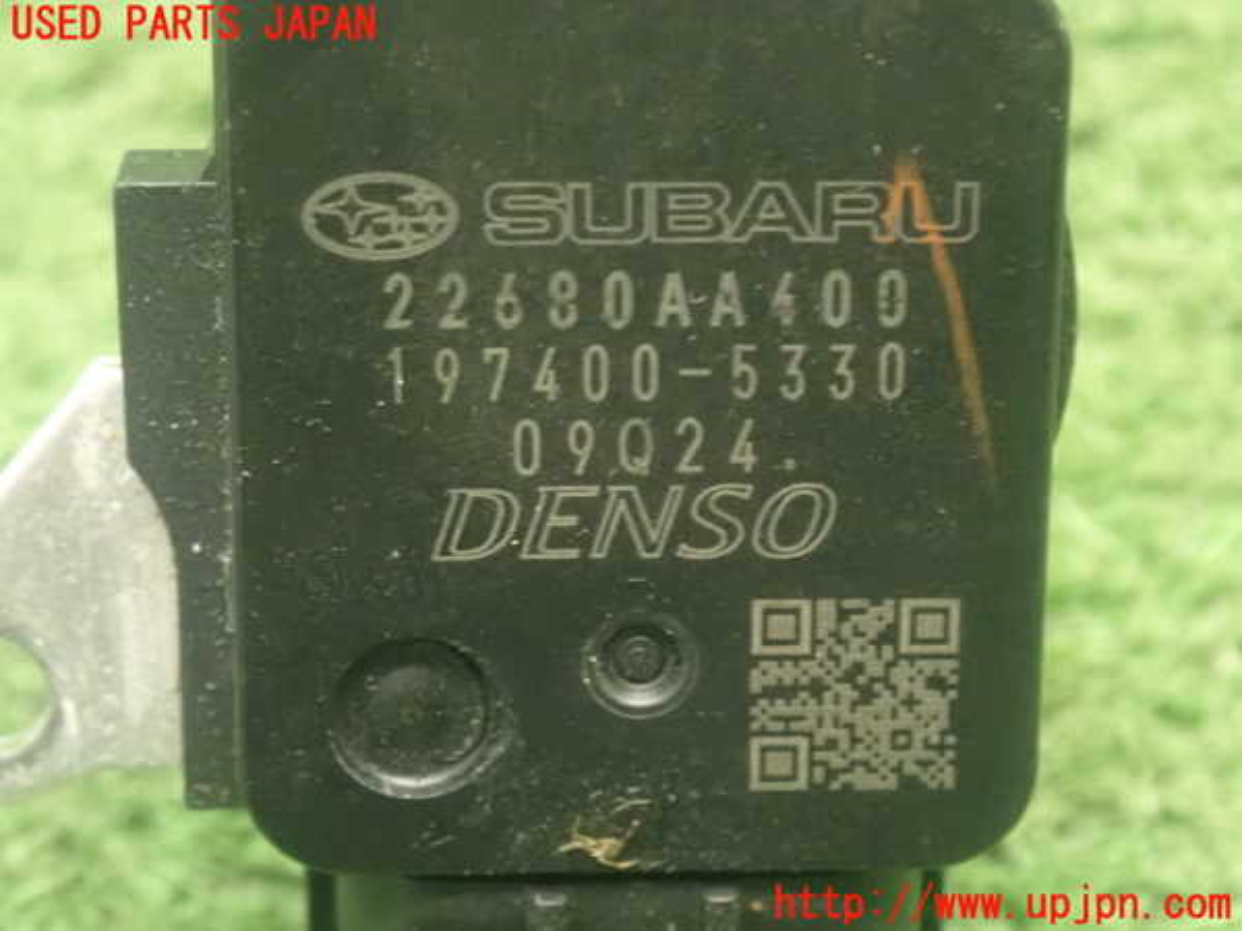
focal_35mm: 100
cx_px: 621
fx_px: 3588
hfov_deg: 19.6
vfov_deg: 14.8
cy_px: 466
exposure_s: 1/13
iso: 1600
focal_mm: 18
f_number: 4.9
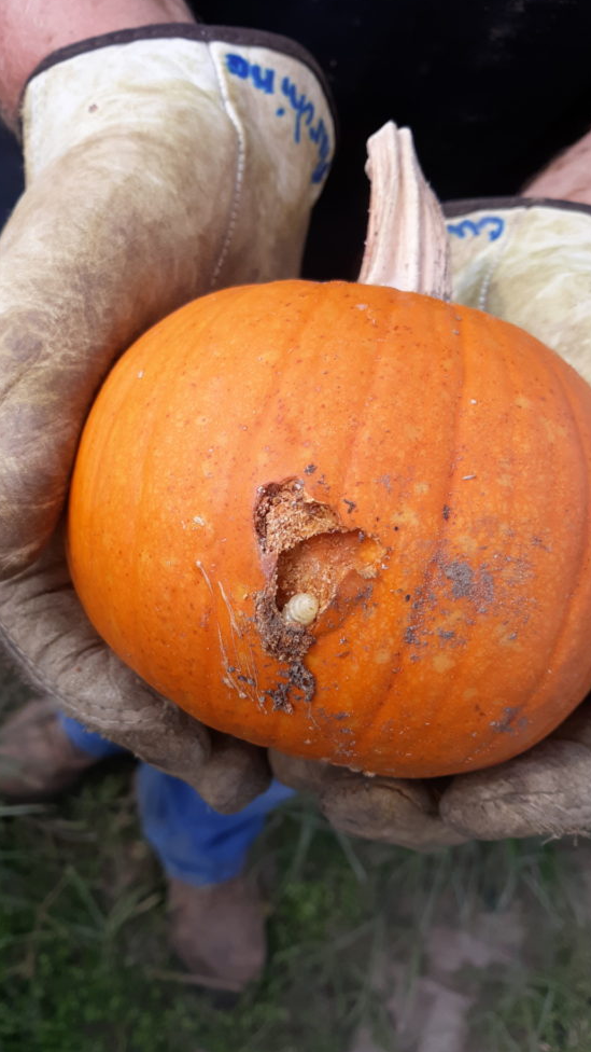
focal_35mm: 32
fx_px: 892
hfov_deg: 36.4
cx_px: 217
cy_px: 527
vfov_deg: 61.0
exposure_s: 1/700
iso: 40
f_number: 1.7
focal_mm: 3.7
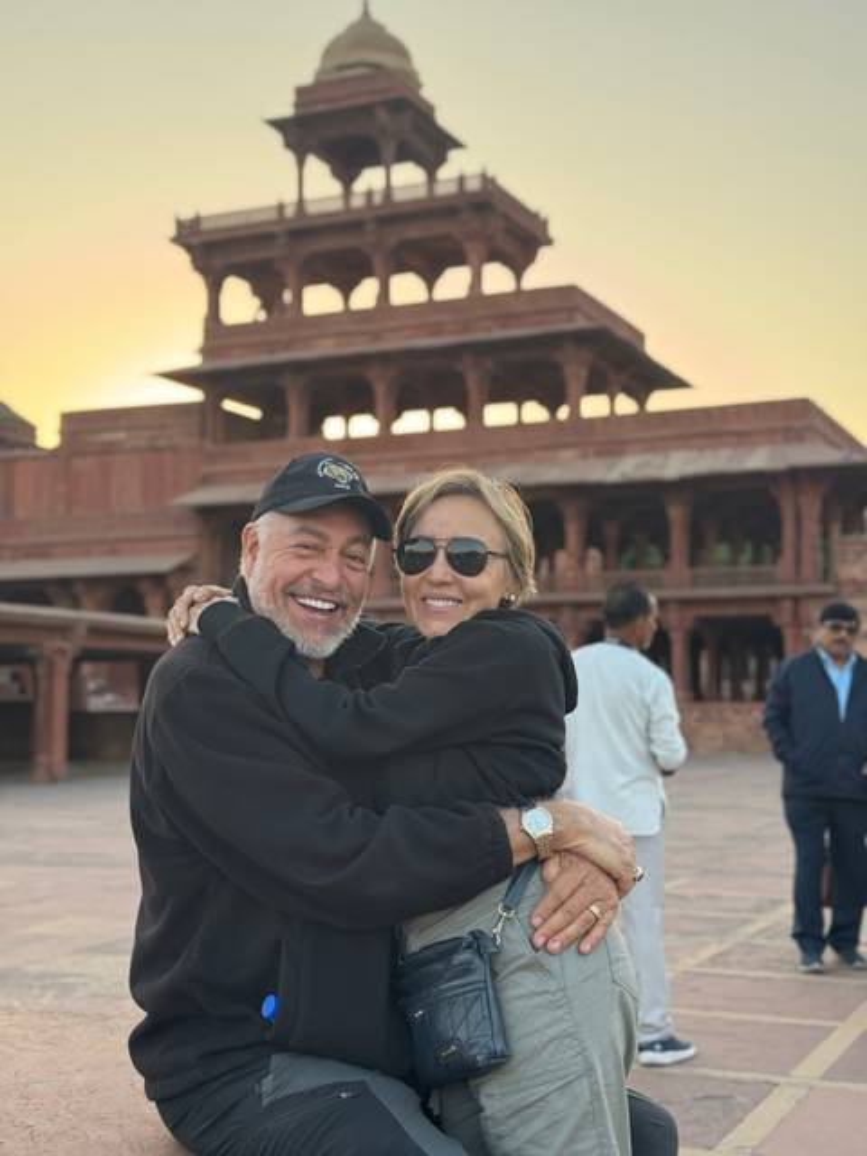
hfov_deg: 30.3
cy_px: 578
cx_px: 434
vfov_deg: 39.7
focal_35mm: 48
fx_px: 1603
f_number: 1.78
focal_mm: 6.76
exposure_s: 1/259
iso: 64
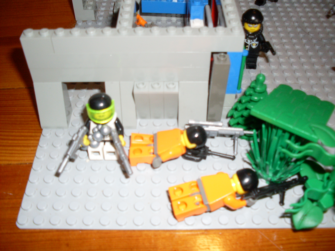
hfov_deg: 49.0
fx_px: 368
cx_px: 168
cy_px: 126
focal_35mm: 38
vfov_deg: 37.7
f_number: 2.8
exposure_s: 1/45
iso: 100
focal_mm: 6.3
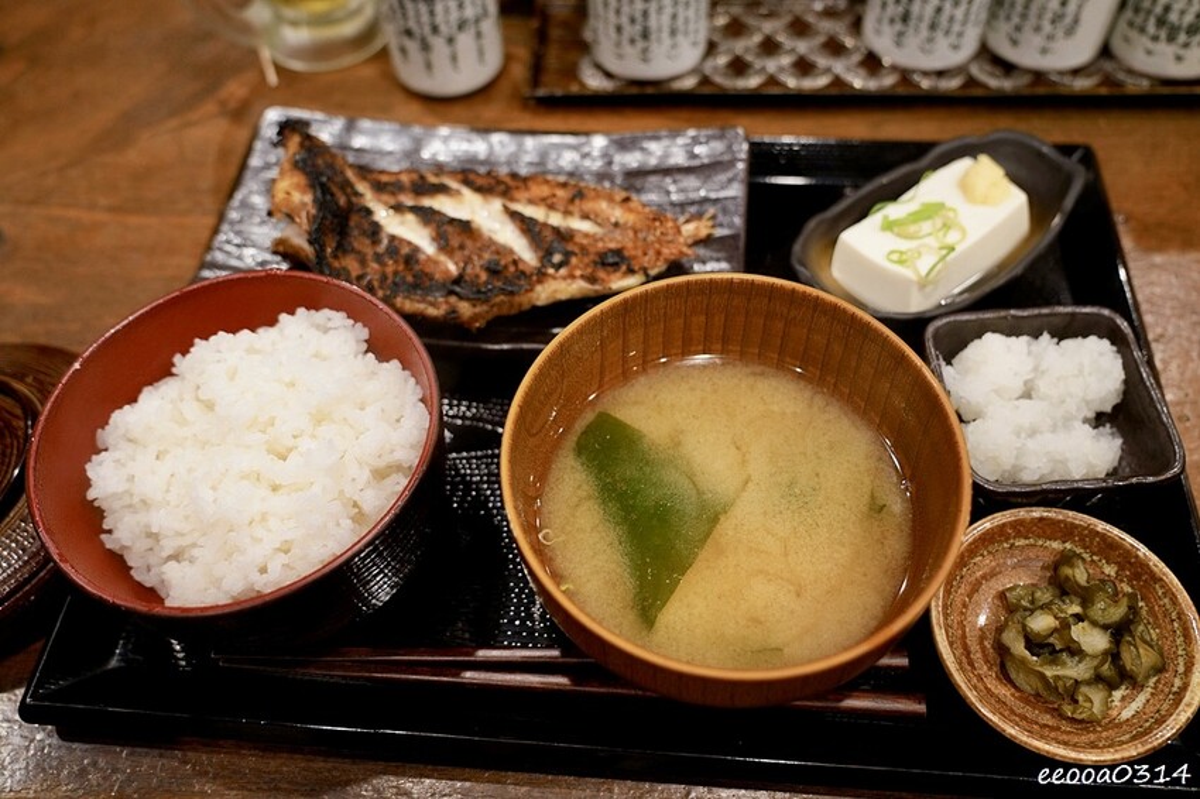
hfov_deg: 63.7
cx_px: 600
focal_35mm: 29
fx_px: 966
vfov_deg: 44.9
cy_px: 400
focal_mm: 29
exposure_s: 1/30
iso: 500
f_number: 4
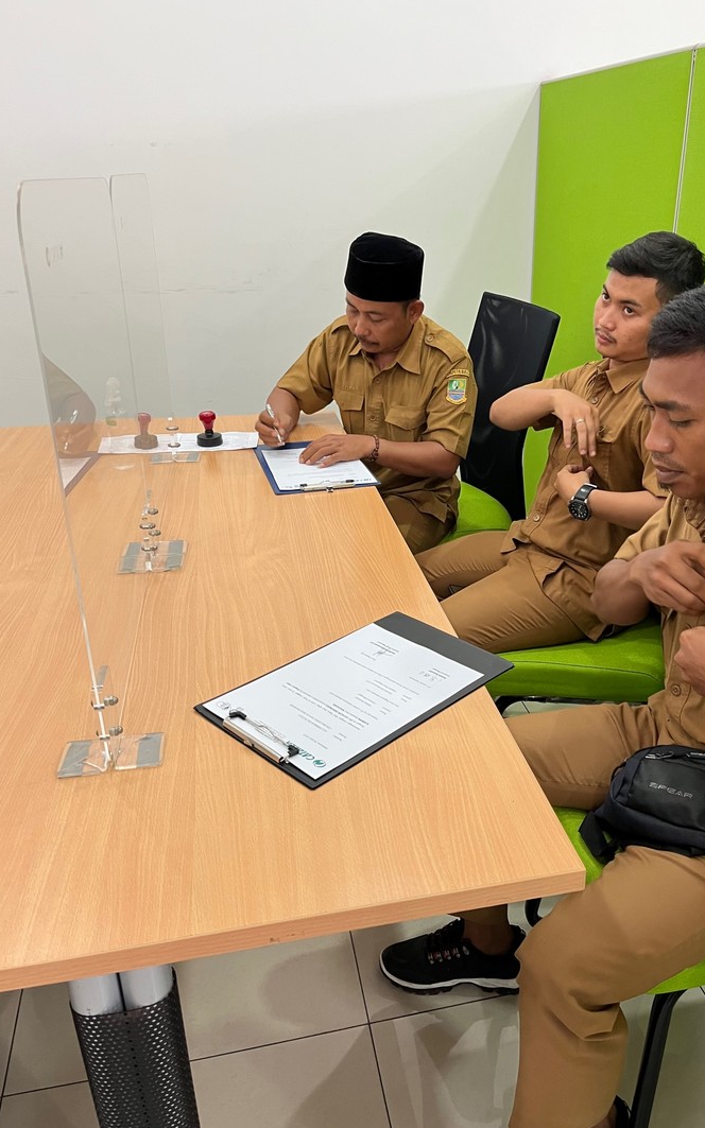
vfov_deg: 66.5
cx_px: 420
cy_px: 558
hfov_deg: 44.3
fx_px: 861
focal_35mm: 28
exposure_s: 1/50
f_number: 1.6
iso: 125
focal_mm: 5.1
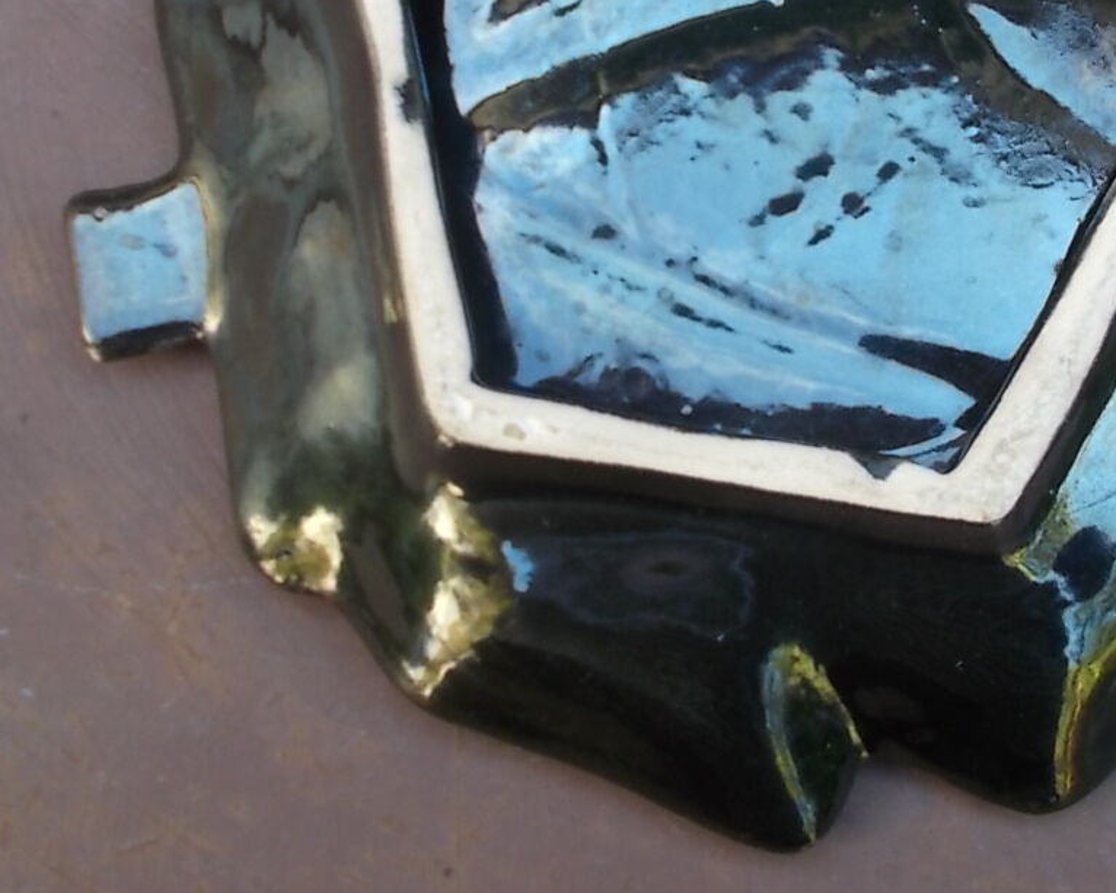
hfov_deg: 34.7
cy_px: 185
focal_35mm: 53
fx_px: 1751
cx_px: 828
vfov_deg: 28.1
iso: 80
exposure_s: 1/50
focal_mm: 4.6
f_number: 3.2
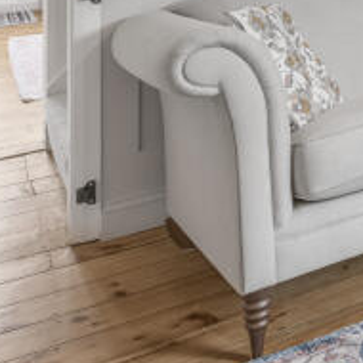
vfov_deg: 23.1
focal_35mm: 64
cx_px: 661
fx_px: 759
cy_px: -140
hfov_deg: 19.6
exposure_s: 1/2
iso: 64
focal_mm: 14
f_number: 11
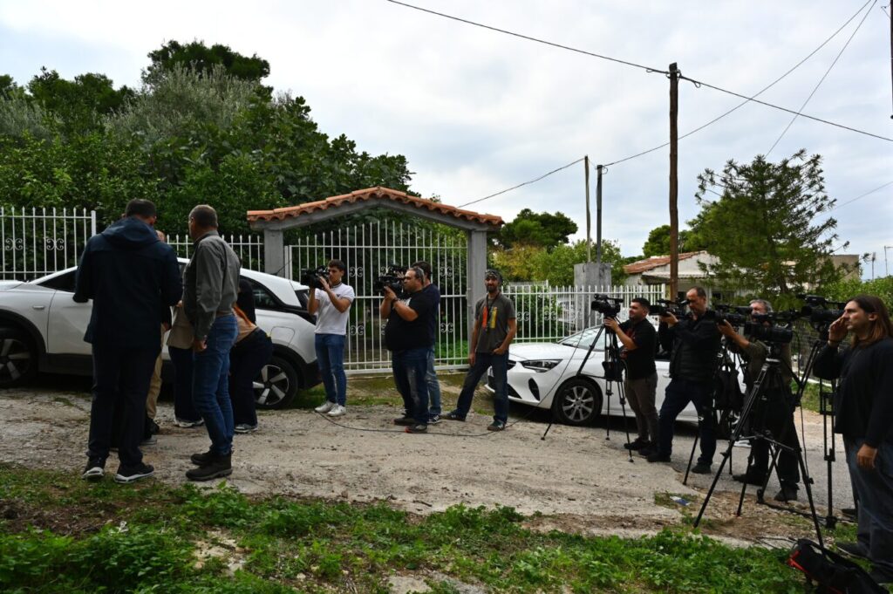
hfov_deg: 73.8
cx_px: 446
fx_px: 595
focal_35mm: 24
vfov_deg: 53.1
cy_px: 297
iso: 160
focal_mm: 24
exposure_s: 1/640
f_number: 5.6
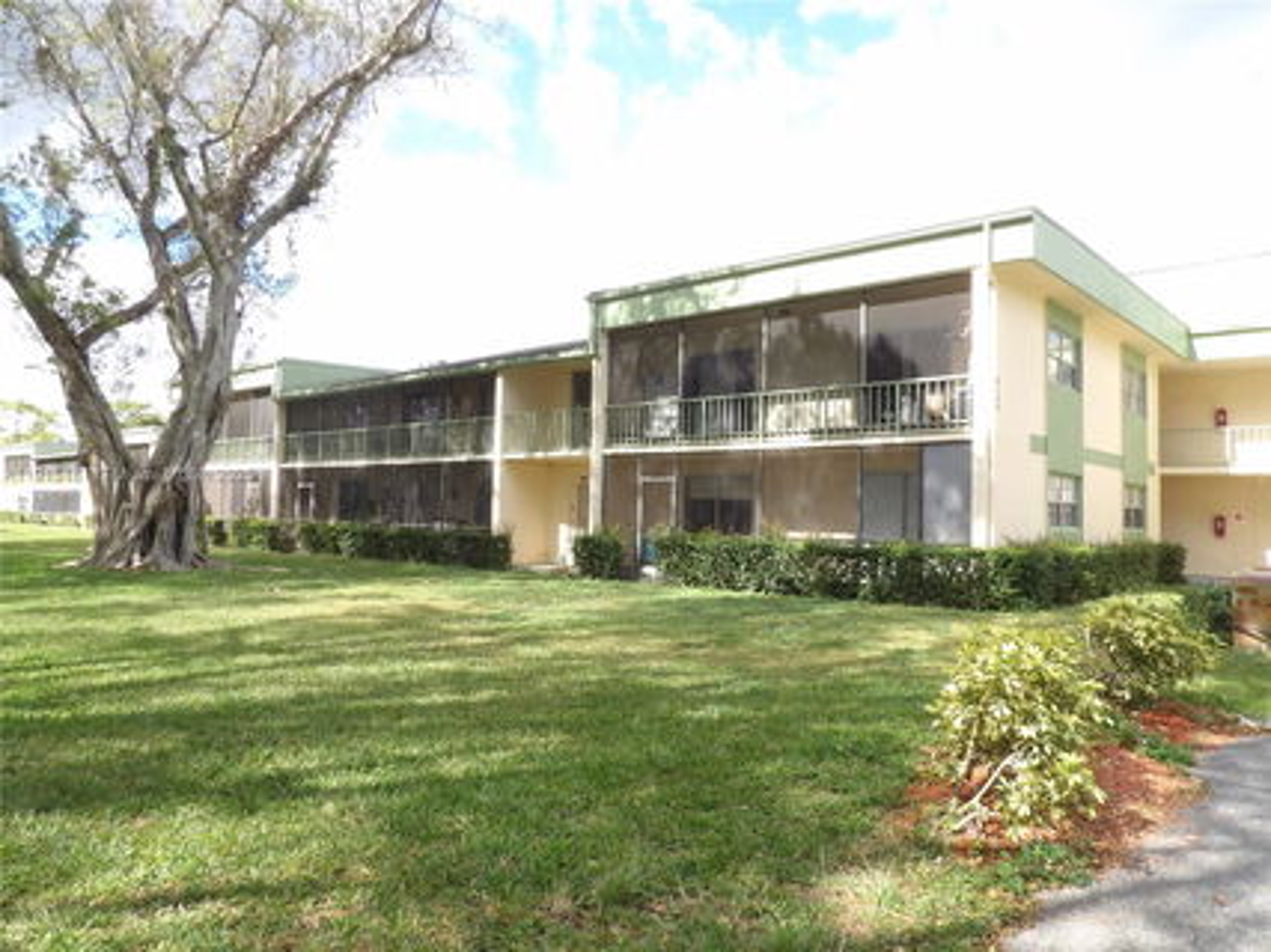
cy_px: 476
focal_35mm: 24
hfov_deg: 71.6
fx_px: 881
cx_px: 636
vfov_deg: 56.8
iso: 100
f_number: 7.4
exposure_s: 1/60
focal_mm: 4.3
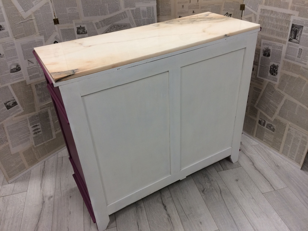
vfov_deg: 48.2
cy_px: 116
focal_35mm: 29
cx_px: 154
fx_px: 258
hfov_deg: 61.7
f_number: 2.2
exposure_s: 1/33
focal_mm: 4.15
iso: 40
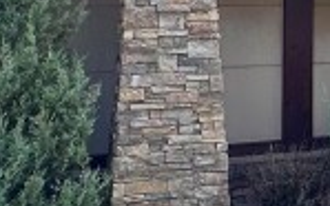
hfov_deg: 16.8
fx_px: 917
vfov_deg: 12.5
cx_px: 600
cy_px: -42
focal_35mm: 102
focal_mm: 2.22
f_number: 2.2
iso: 40
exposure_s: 1/739
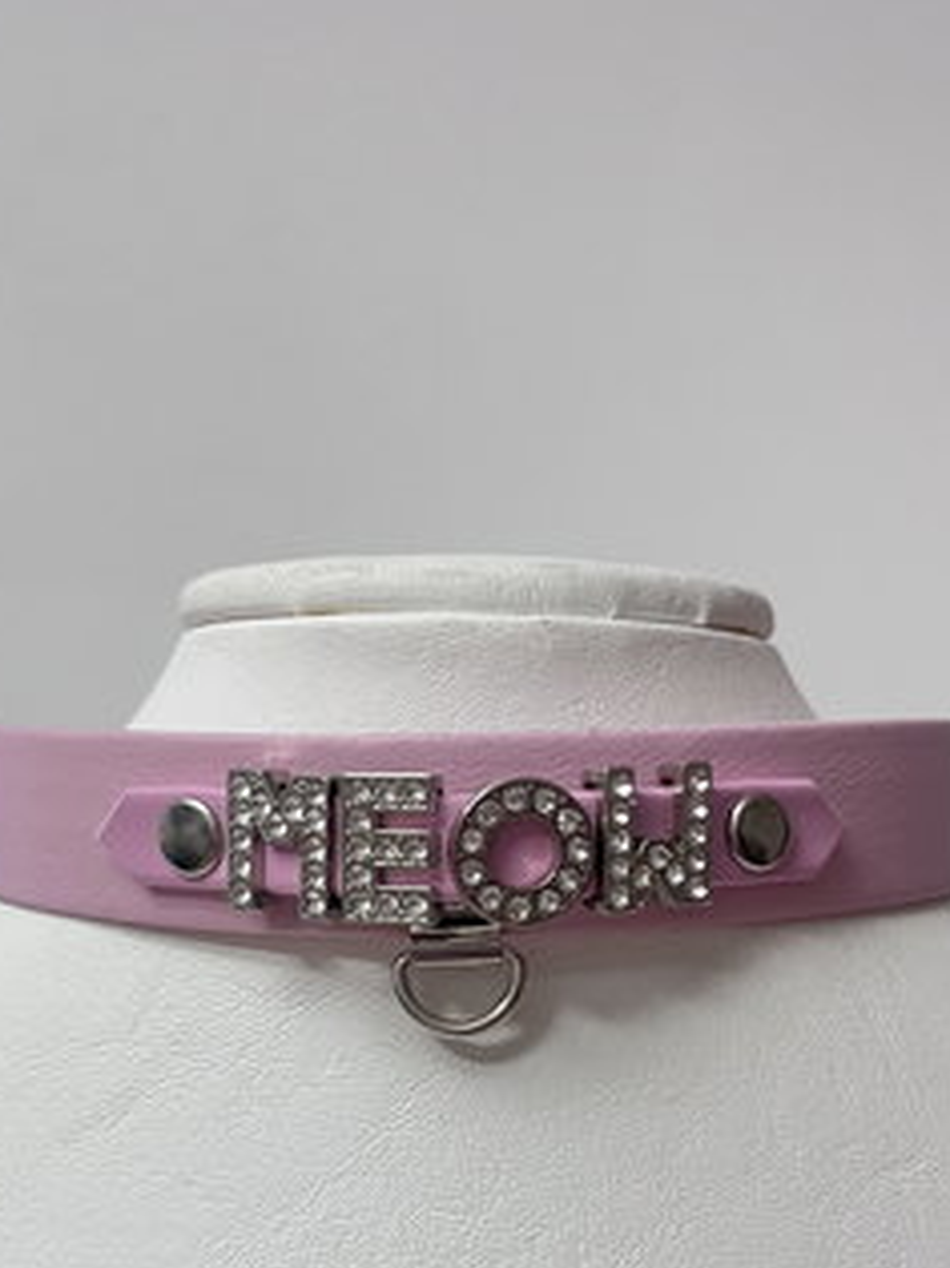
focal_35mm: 44
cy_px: 928
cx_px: 423
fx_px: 1611
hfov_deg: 32.8
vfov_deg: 41.9
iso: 500
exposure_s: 1/33
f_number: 1.6
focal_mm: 5.1
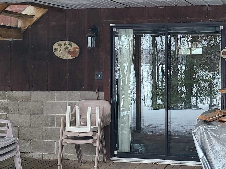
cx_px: 187
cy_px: 78
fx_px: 418
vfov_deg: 22.9
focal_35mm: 64
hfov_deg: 29.4
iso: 64
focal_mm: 5.4
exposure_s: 1/100
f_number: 1.8
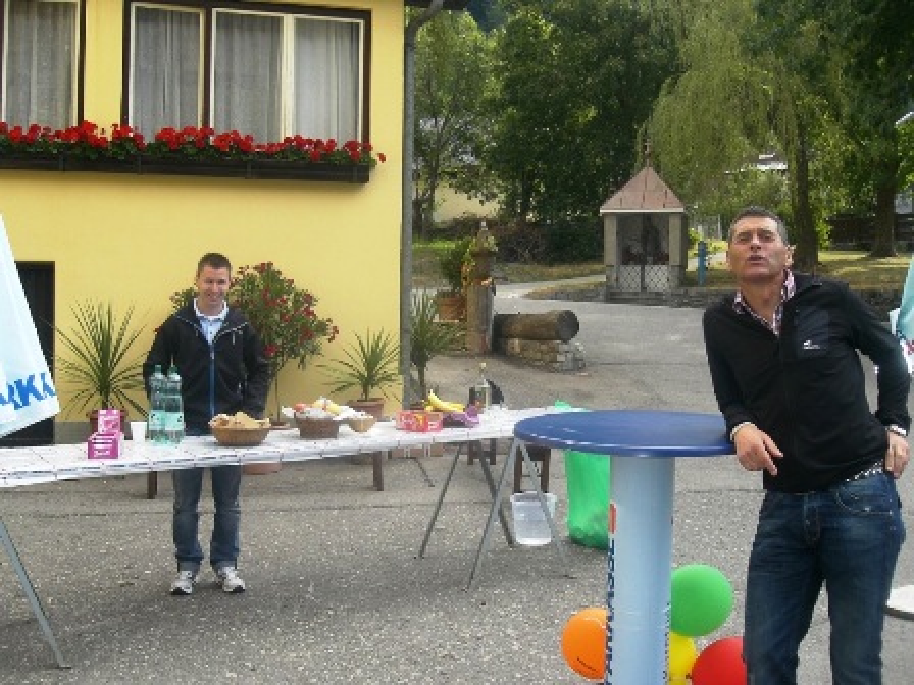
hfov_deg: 49.0
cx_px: 457
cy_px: 342
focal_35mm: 38
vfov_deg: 37.7
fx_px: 1003
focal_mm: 6.3
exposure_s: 1/320
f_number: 3.1
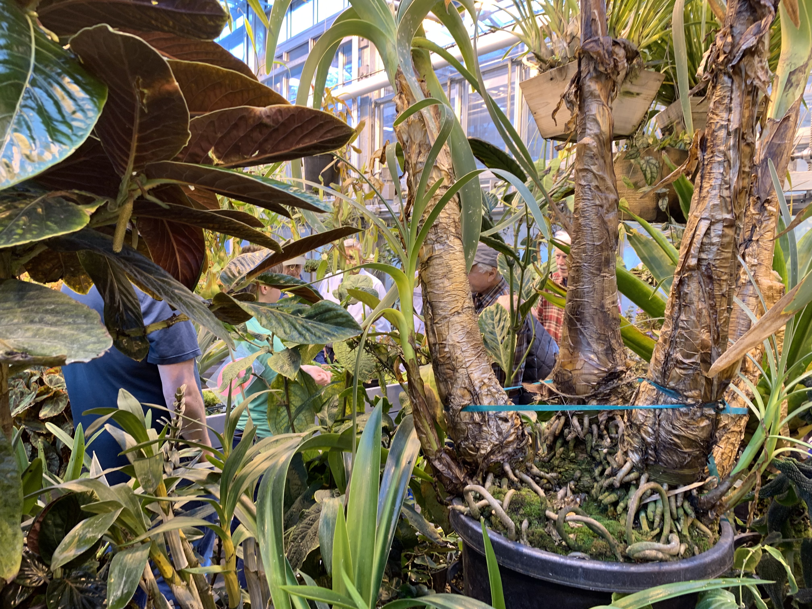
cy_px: 304
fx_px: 610
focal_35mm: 26
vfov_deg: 53.1
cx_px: 406
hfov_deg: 67.3
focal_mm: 4.25
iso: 50
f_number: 1.8
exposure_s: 1/120
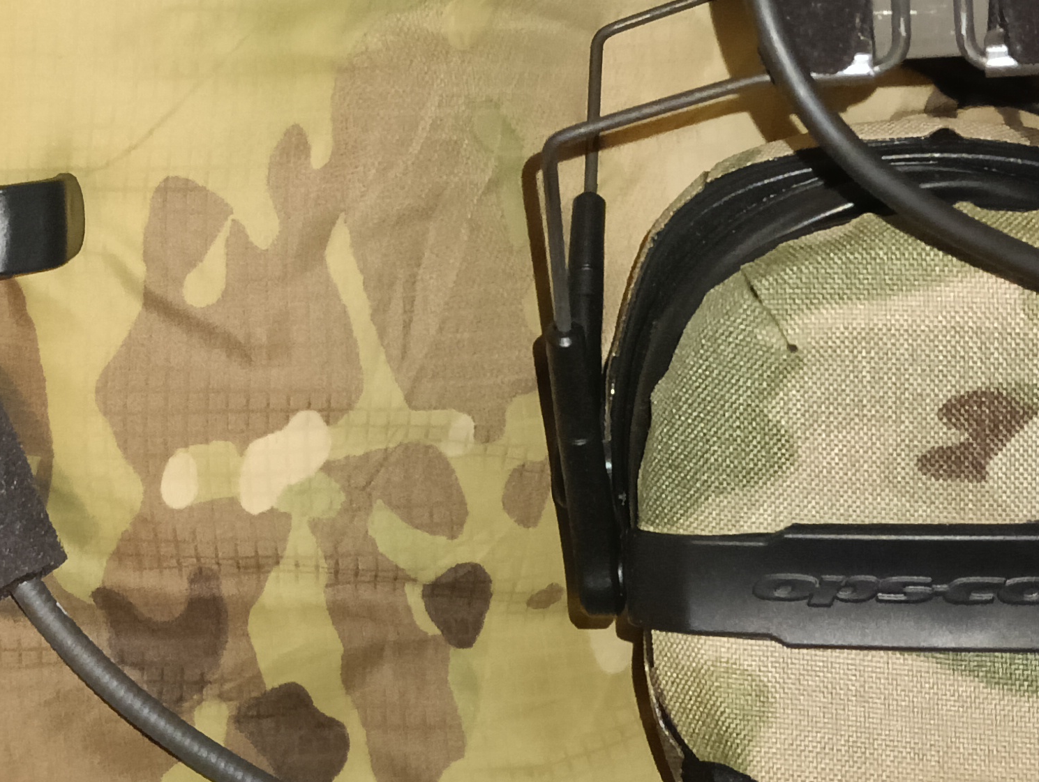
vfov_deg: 19.9
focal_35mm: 74
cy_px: 268
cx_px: 126
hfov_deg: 25.6
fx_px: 2224
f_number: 1.8
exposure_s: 1/25
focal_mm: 3.98
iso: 1250
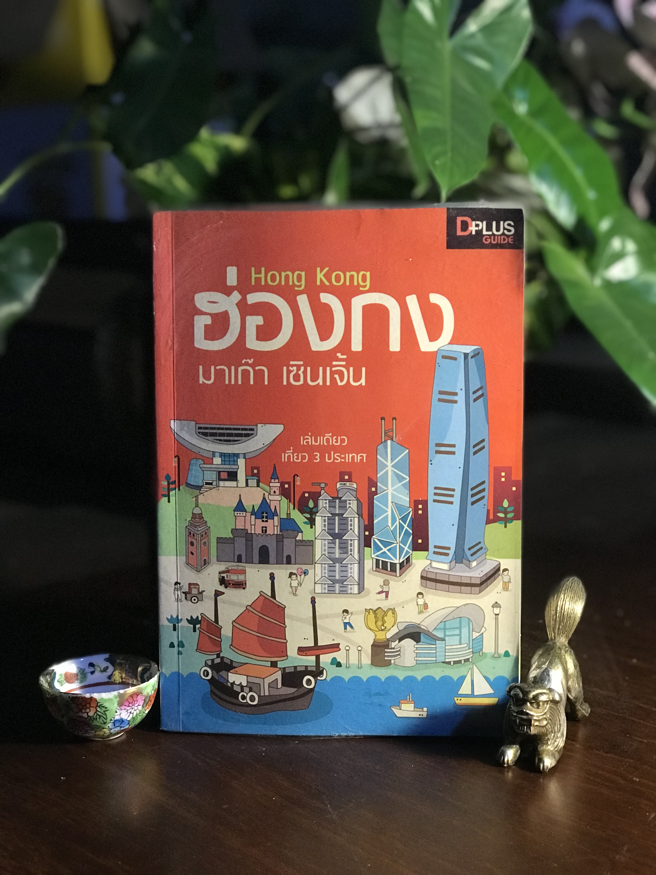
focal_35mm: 57
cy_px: 438
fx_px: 1440
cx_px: 328
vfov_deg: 33.8
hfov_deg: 25.7
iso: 250
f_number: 2.8
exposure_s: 1/50
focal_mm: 6.6
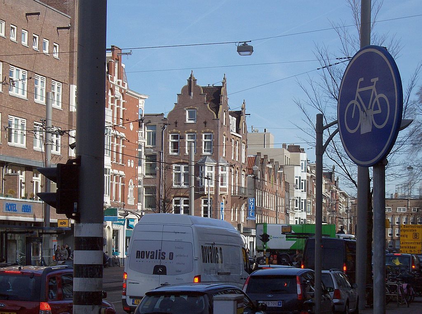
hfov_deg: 18.3
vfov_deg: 13.7
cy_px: 157
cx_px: 211
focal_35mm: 108
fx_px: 1314
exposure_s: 1/328
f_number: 7.8
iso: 100
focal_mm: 18
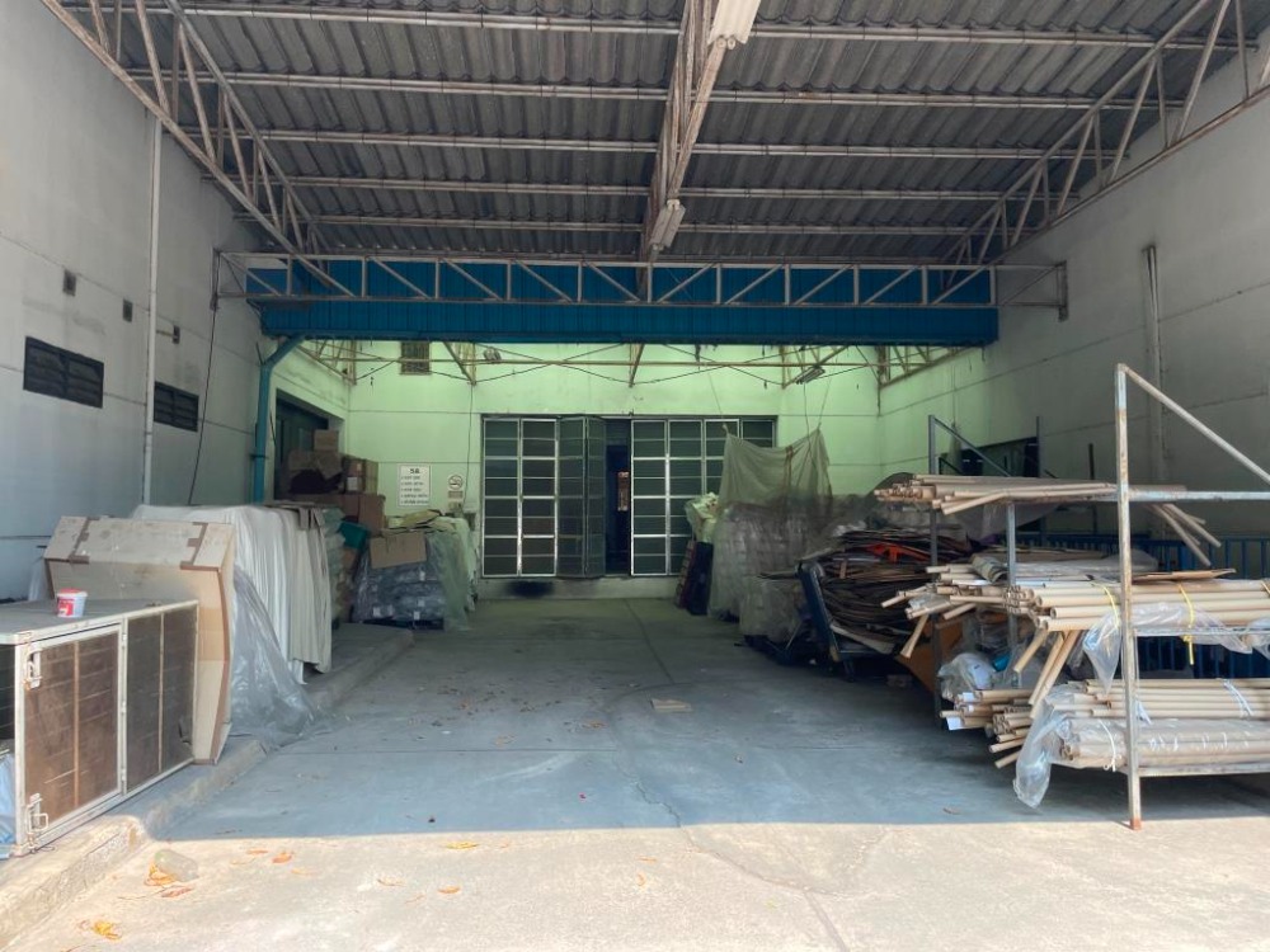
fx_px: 954
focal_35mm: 26
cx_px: 635
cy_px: 476
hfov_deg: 67.3
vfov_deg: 53.1
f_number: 1.6
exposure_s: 1/940
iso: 32
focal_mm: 4.2
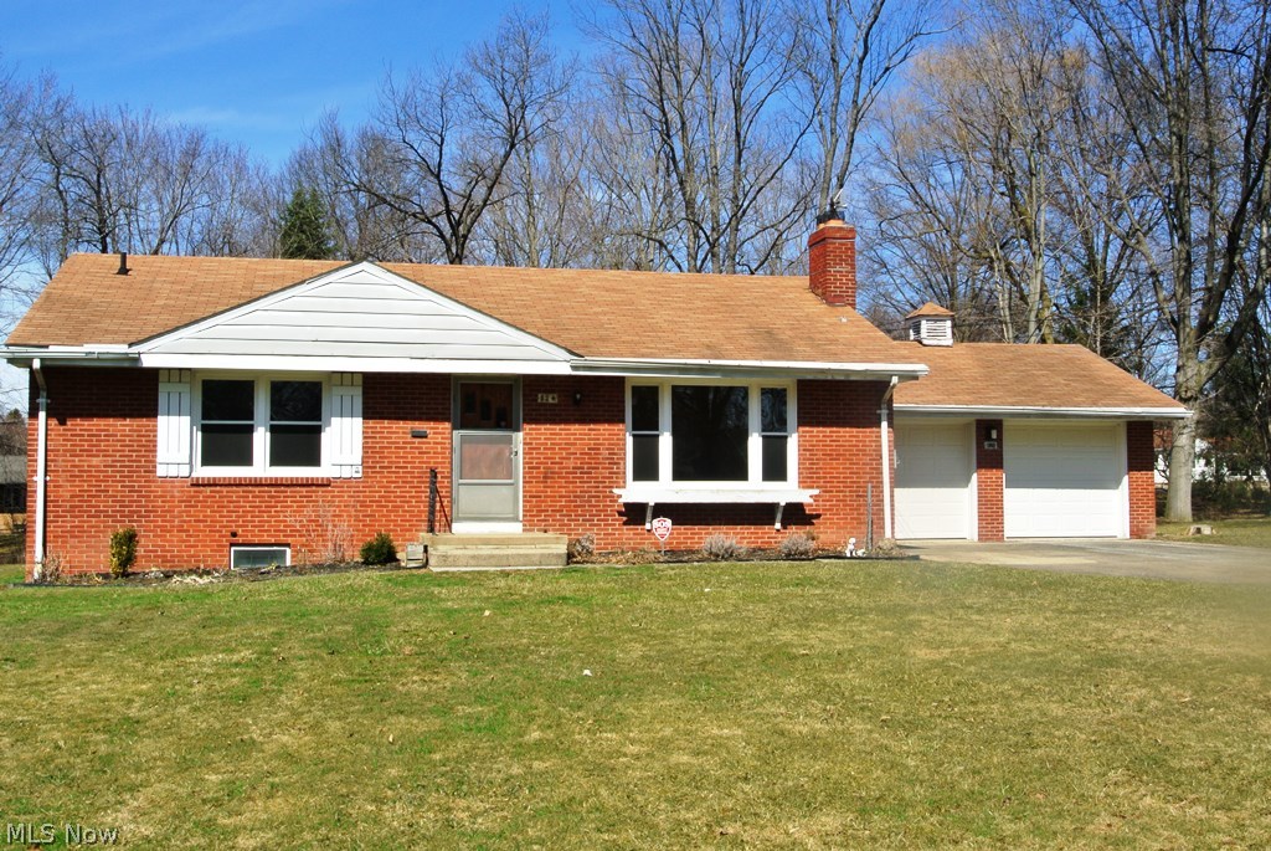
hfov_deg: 49.5
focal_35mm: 39
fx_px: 1378
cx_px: 636
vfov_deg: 34.3
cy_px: 426
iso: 100
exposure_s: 1/60
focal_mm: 14.5
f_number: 16
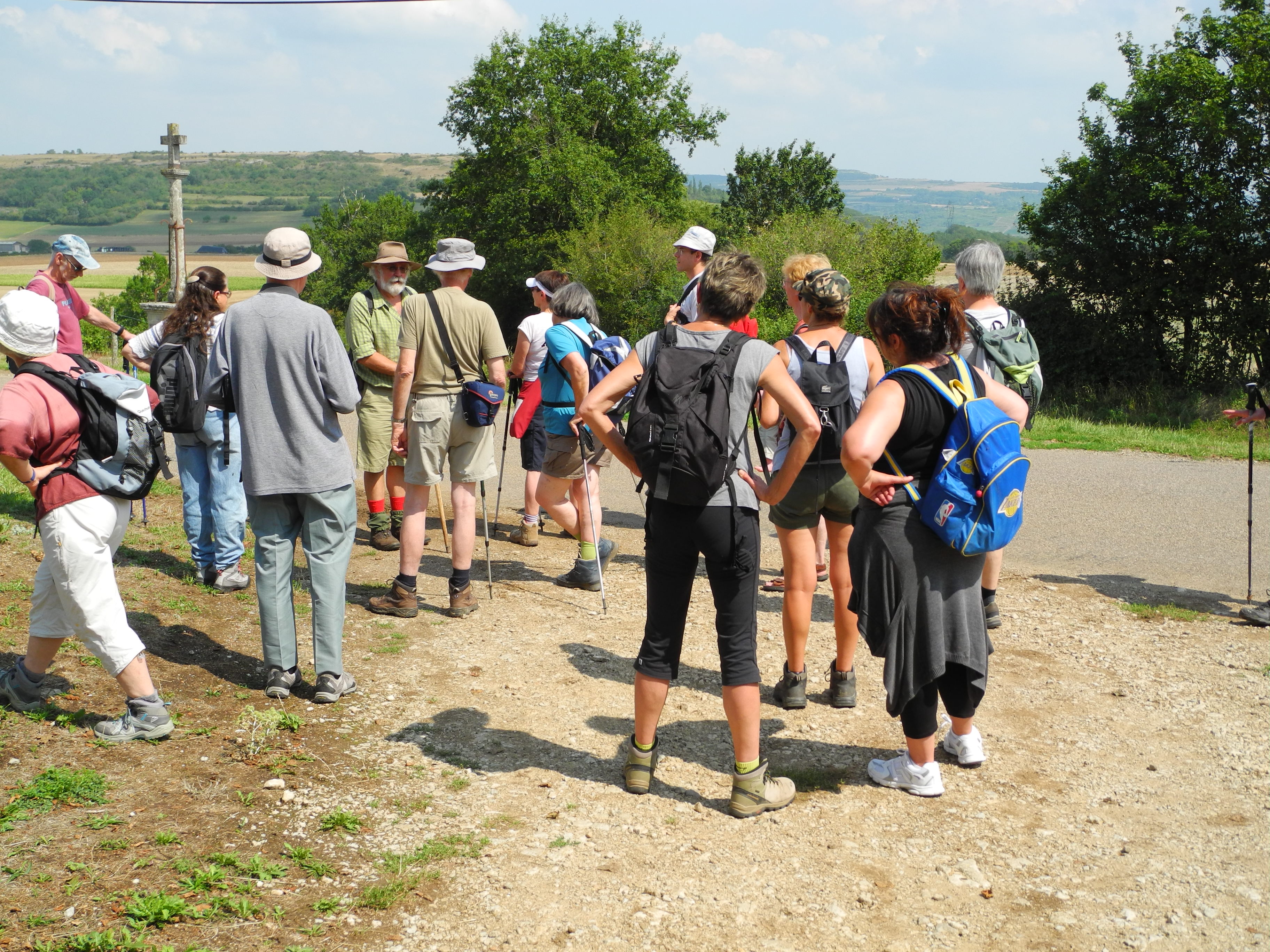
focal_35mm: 41
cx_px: 635
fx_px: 1504
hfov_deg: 45.8
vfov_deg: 35.1
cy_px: 476
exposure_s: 1/800
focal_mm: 8.8
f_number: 3.5
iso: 100
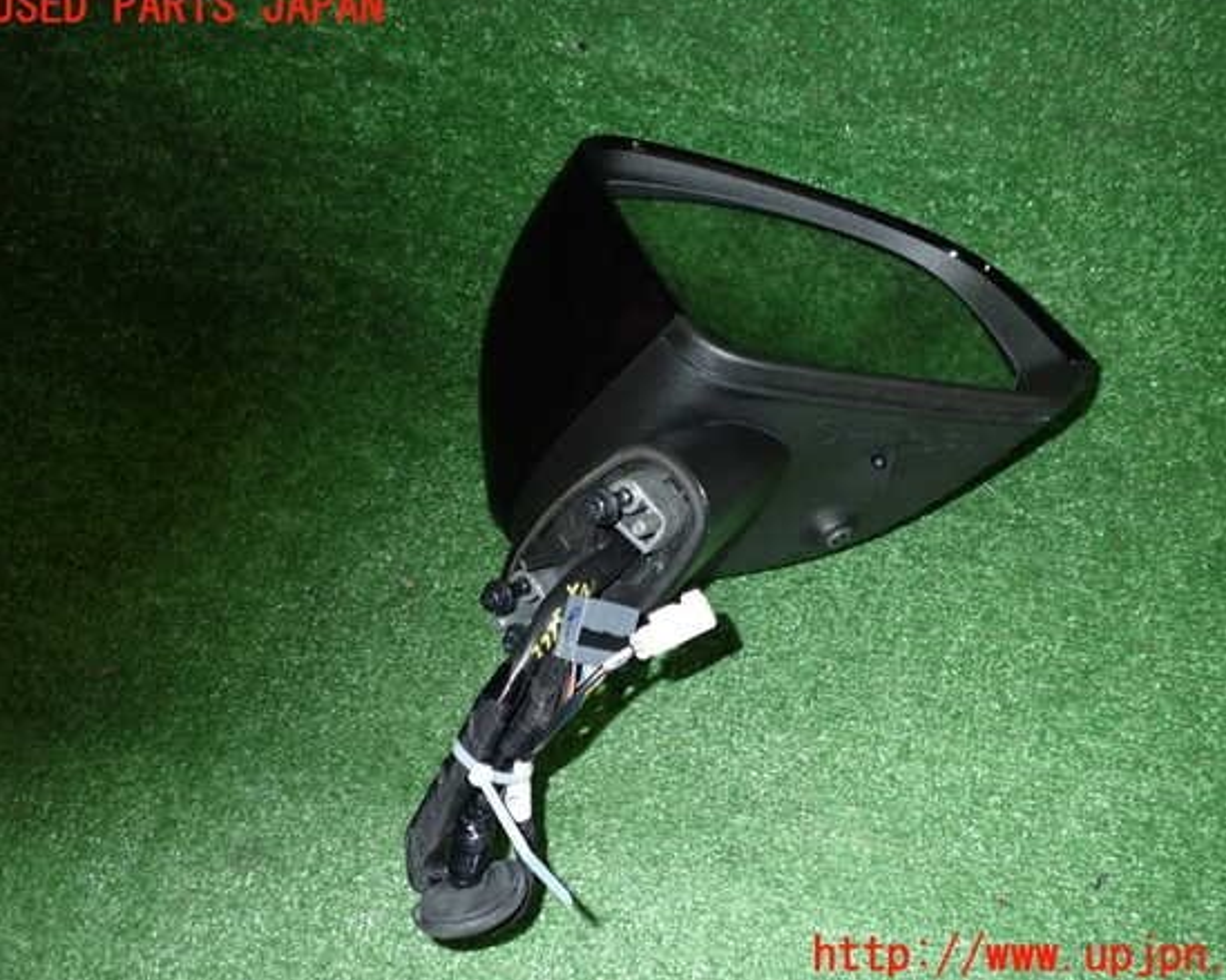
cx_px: 648
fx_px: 1161
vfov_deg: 45.8
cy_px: 482
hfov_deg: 55.6
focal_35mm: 32
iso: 640
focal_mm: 5.4
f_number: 6.3
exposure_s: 1/30
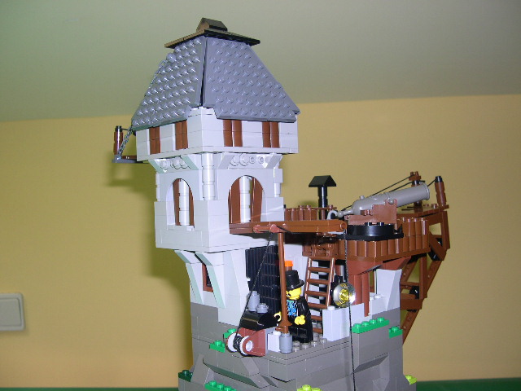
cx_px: 260
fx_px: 572
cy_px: 196
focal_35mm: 38
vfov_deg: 37.7
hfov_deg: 49.0
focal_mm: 8
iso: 100
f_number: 2.8
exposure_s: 1/60
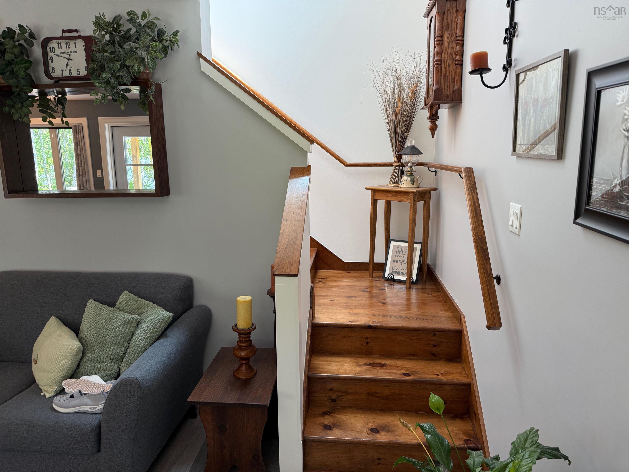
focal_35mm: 24
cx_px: 314
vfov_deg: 56.8
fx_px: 436
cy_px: 236
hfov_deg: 71.6
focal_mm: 6.76
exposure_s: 1/120
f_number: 1.78
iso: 160
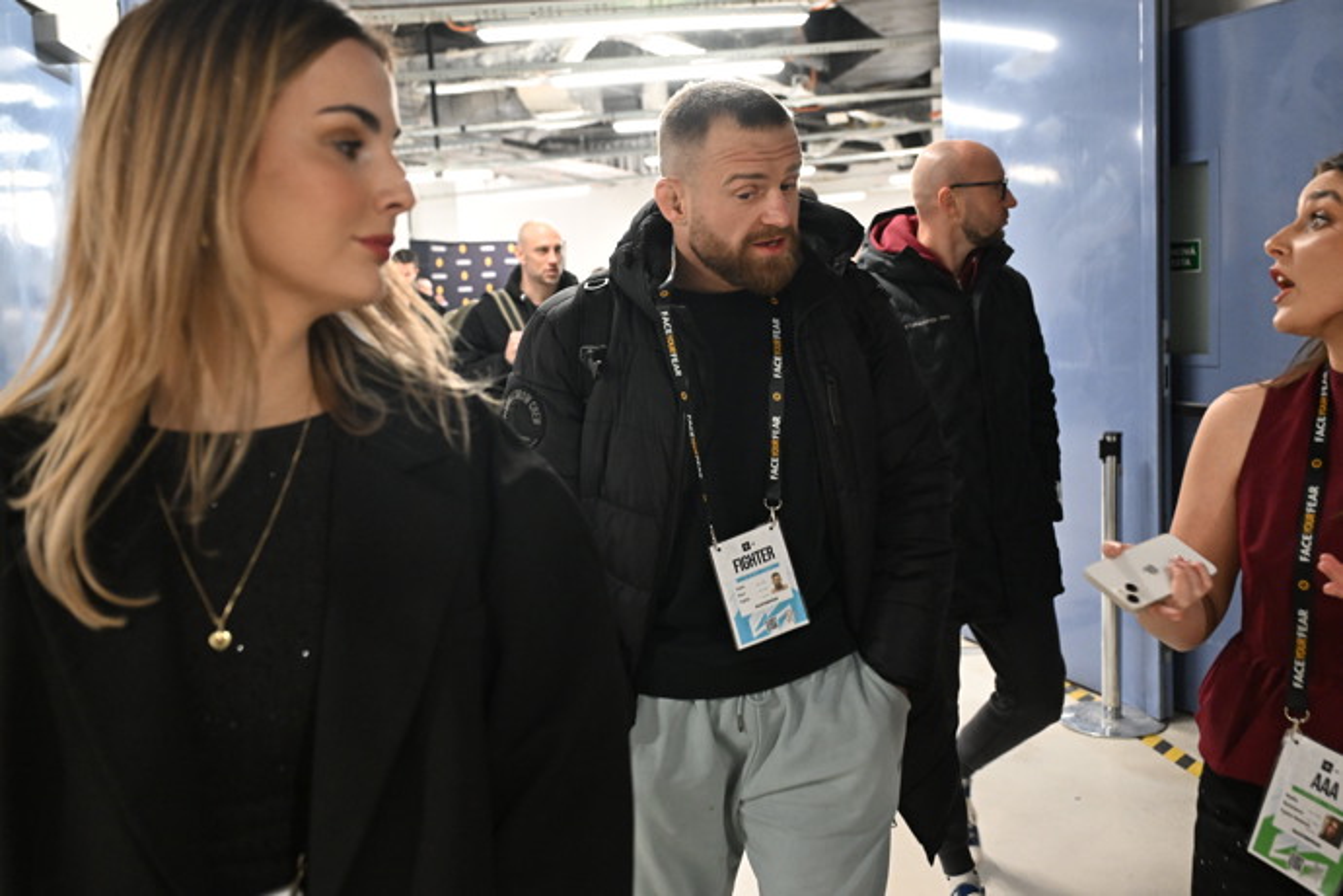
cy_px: 448
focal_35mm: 35
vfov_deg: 37.9
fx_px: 1306
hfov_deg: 54.4
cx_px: 672
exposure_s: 1/125
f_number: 4.5
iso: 5000
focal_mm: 35
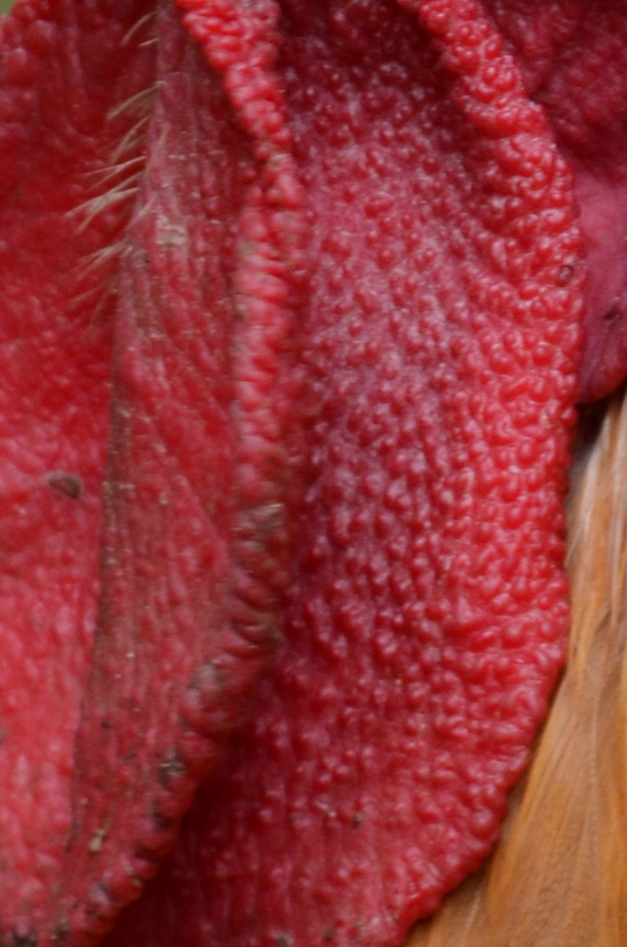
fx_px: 10033
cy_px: 325
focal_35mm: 382
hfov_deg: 3.6
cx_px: 500
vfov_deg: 5.4
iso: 400
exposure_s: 1/125
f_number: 5.6
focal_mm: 55
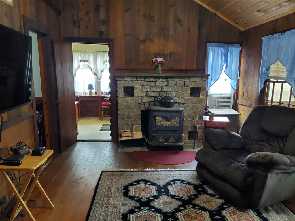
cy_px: 110
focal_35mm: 26
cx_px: 148
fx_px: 222
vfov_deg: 53.1
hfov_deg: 67.3
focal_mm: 4.3
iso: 200
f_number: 1.5
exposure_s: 1/40
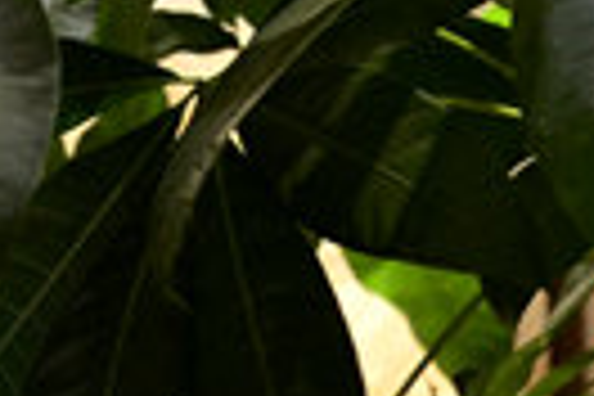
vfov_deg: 5.8
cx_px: -112
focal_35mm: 232
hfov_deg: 8.8
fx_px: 3828
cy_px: -371
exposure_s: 1/40
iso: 800
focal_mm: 34
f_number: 4.2
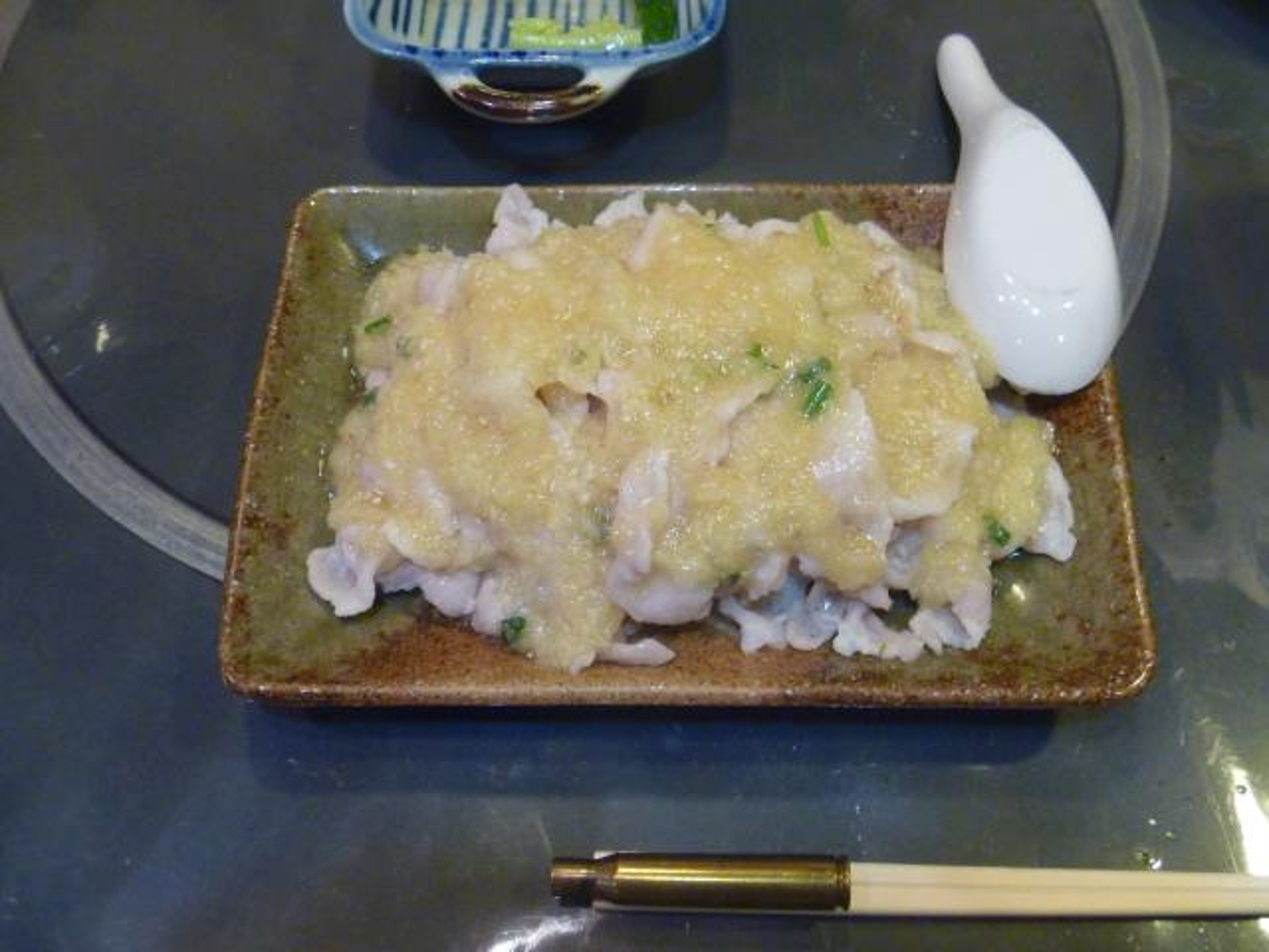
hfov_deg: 52.6
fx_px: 1283
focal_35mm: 35
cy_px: 476
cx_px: 634
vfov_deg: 40.7
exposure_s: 1/20
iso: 400
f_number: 3.5
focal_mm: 6.3
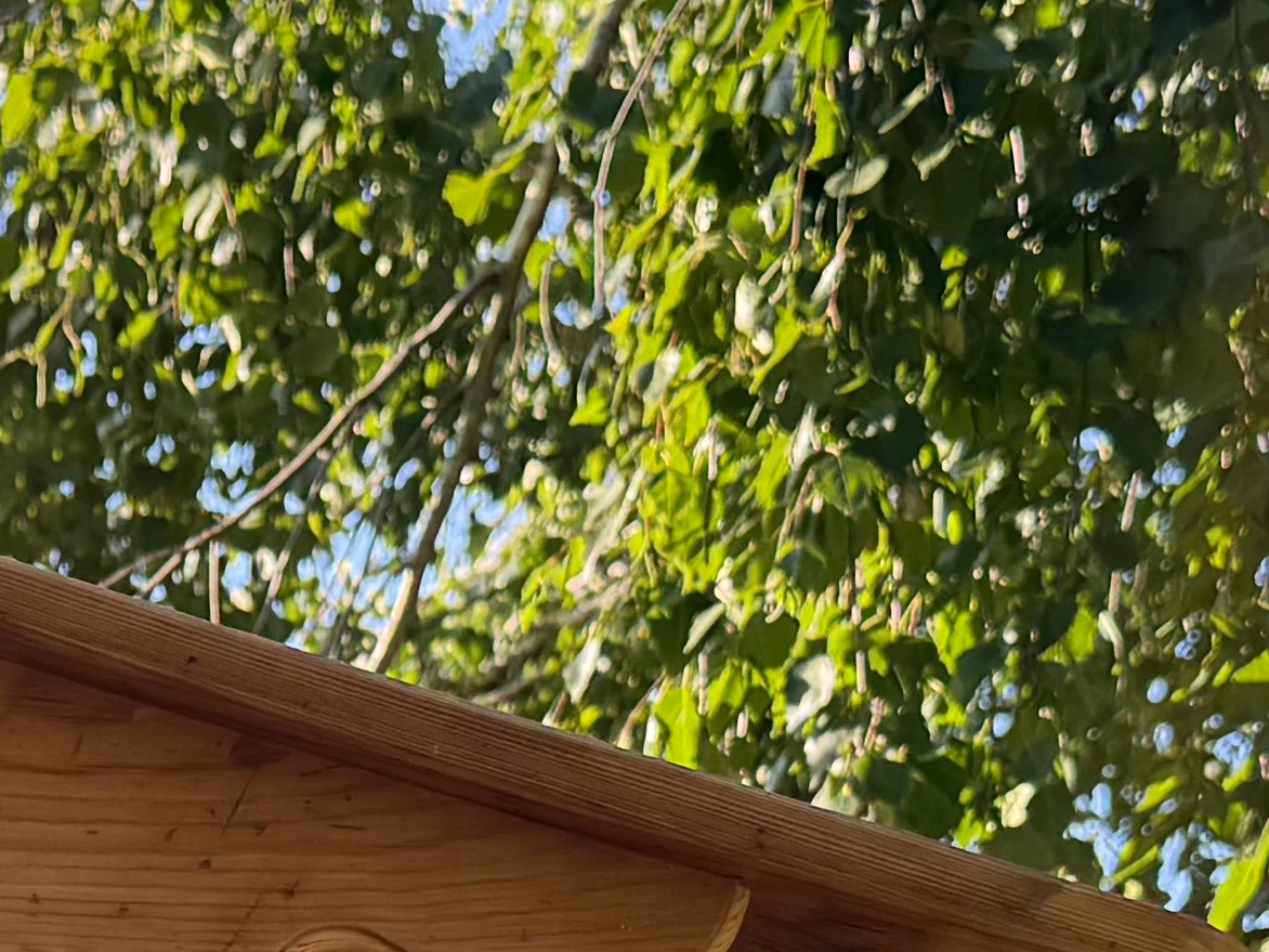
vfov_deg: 12.1
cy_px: 1409
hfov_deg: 16.6
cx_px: 89
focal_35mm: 117
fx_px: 4289
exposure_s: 1/572
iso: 80
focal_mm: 6.76
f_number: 1.78
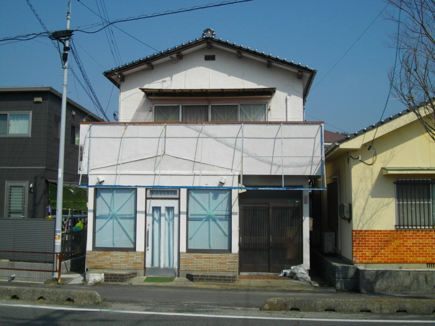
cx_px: 218
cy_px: 163
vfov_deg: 36.8
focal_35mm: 39
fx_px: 490
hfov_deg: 47.9
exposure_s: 1/320
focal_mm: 7.1
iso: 100
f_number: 9.9
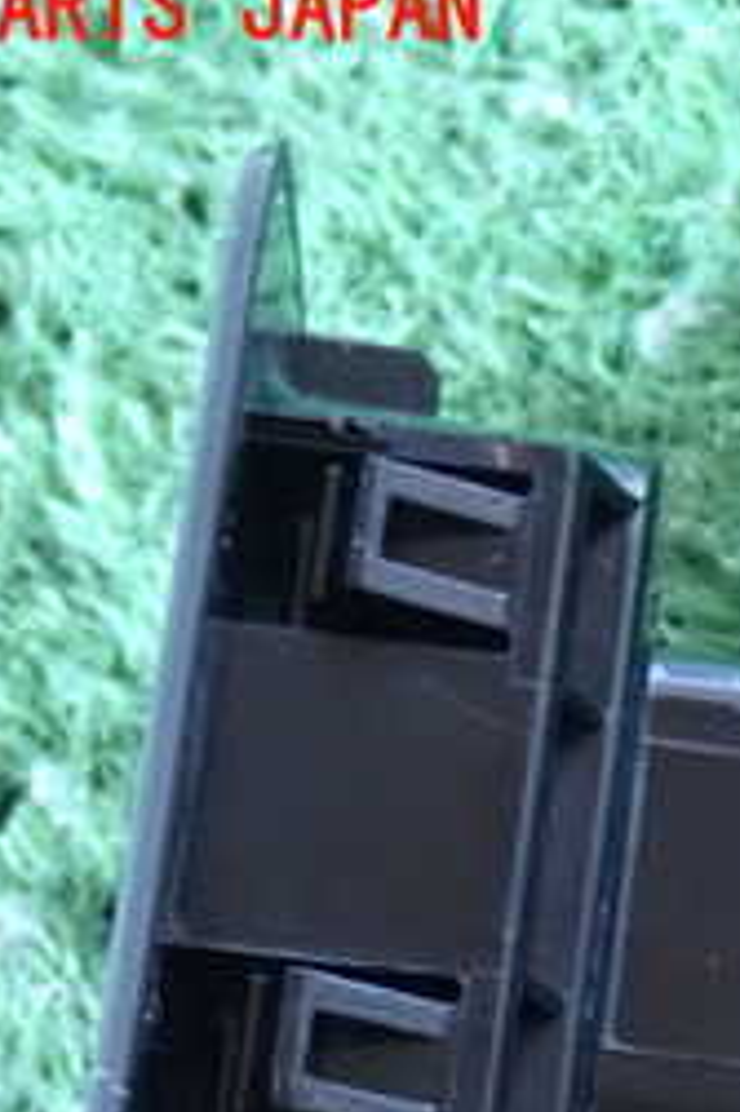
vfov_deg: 10.1
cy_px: 953
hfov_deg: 6.7
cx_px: 1006
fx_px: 6298
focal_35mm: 204
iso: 1600
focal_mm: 14.62
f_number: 4.3
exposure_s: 1/15
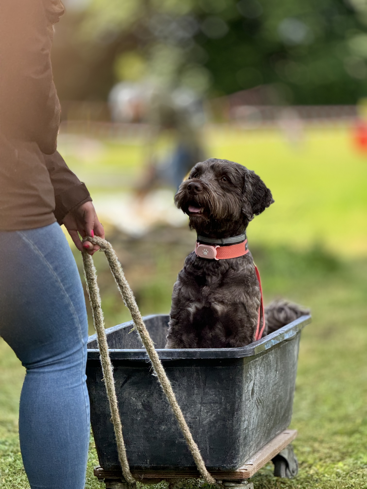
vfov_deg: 16.4
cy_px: 244
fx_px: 1696
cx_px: 184
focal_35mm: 120
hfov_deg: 12.3
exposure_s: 1/367
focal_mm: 15.66
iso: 50
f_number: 2.8
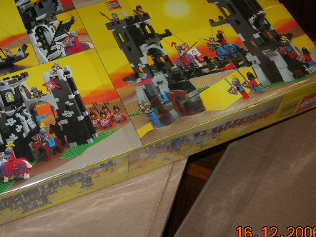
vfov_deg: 26.5
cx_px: 122
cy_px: 97
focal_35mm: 55
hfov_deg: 34.8
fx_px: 502
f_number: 2.8
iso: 64
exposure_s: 1/60.1
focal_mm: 7.8
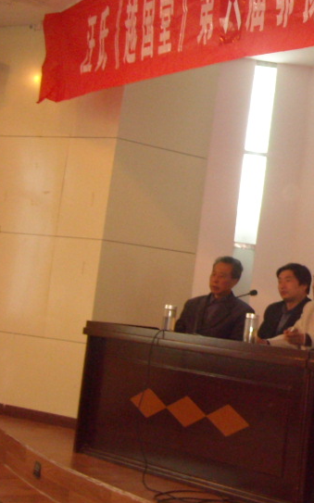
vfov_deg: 29.3
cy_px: 202
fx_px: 959
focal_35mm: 70
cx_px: 447
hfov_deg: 17.1
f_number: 2.8
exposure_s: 1/30
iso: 400
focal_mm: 5.7
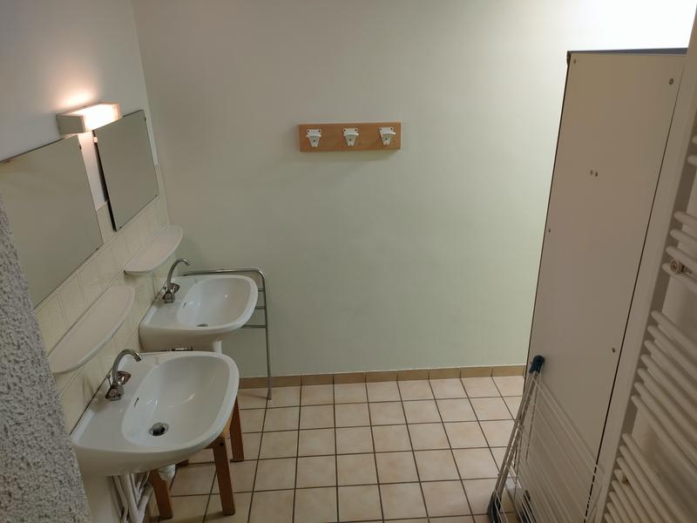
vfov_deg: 54.9
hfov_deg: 69.4
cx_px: 348
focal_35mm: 25
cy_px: 262
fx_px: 503
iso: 80
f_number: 1.7
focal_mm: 4.73
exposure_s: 1/50
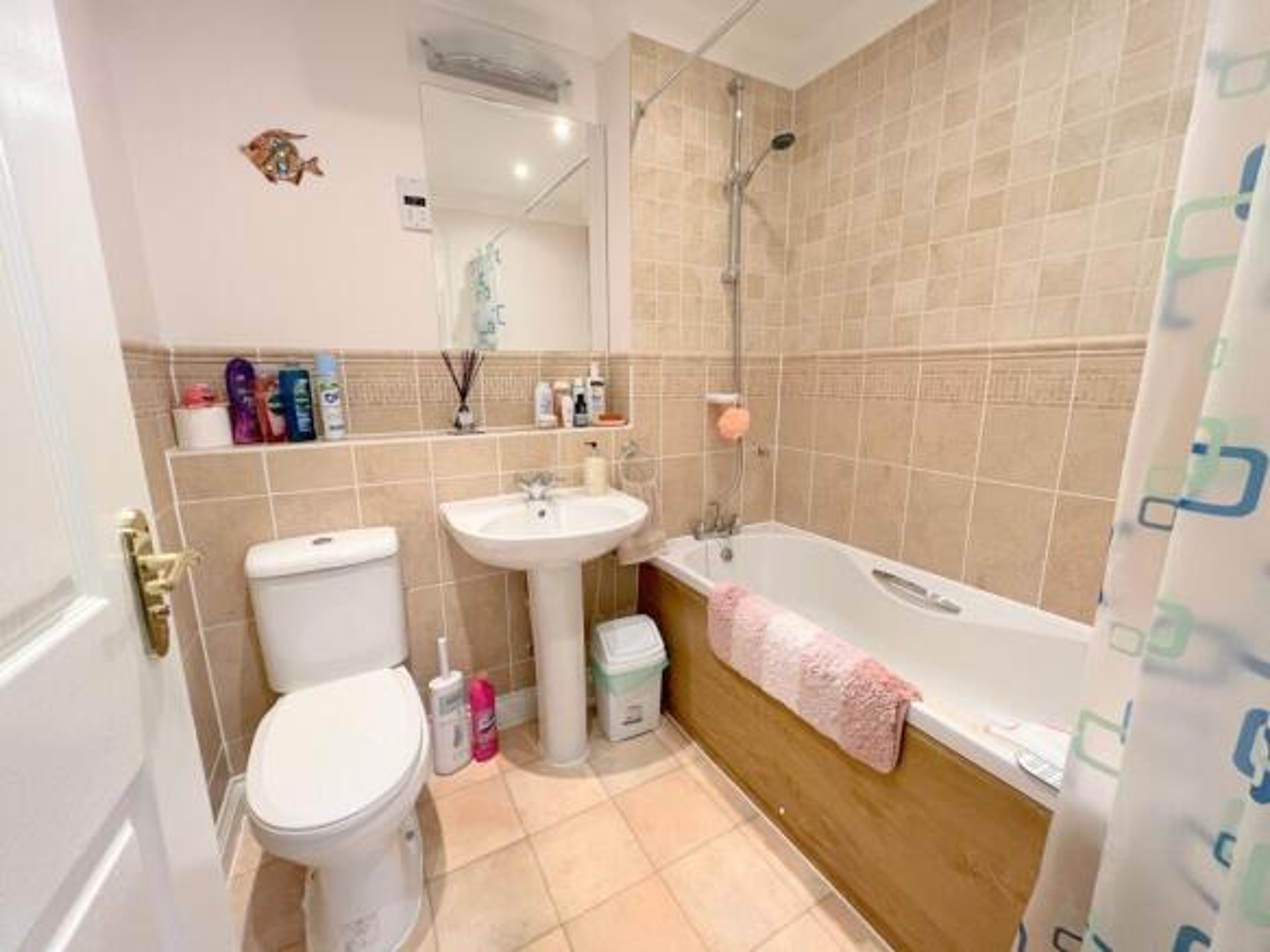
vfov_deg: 89.9
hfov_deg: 106.2
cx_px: 635
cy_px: 476
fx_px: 477
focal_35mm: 13
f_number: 1.8
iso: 320
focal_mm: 1.57
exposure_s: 1/50
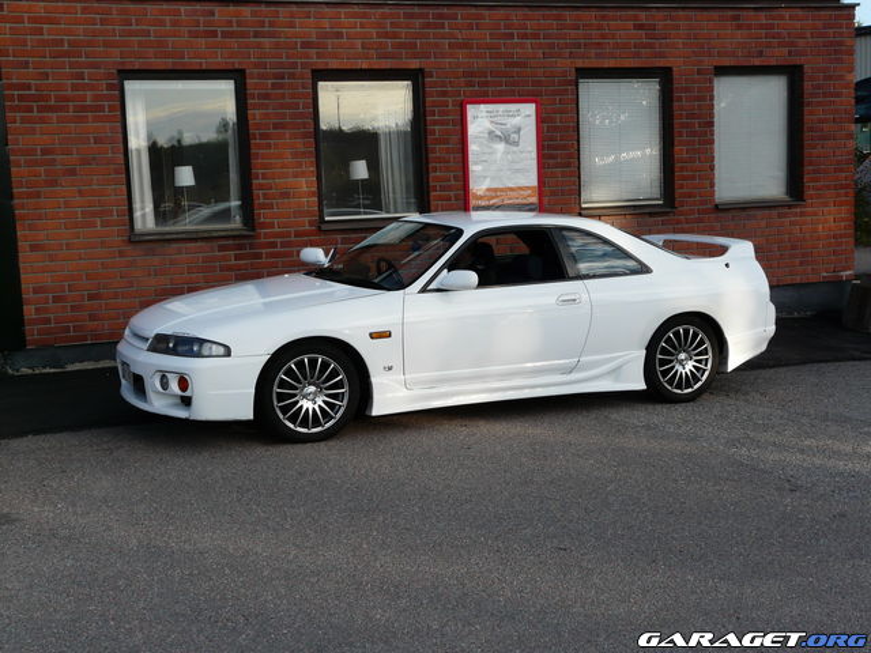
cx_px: 436
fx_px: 1208
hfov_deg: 39.7
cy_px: 326
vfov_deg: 30.3
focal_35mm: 48
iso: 100
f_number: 5.6
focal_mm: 7.9
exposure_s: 1/250
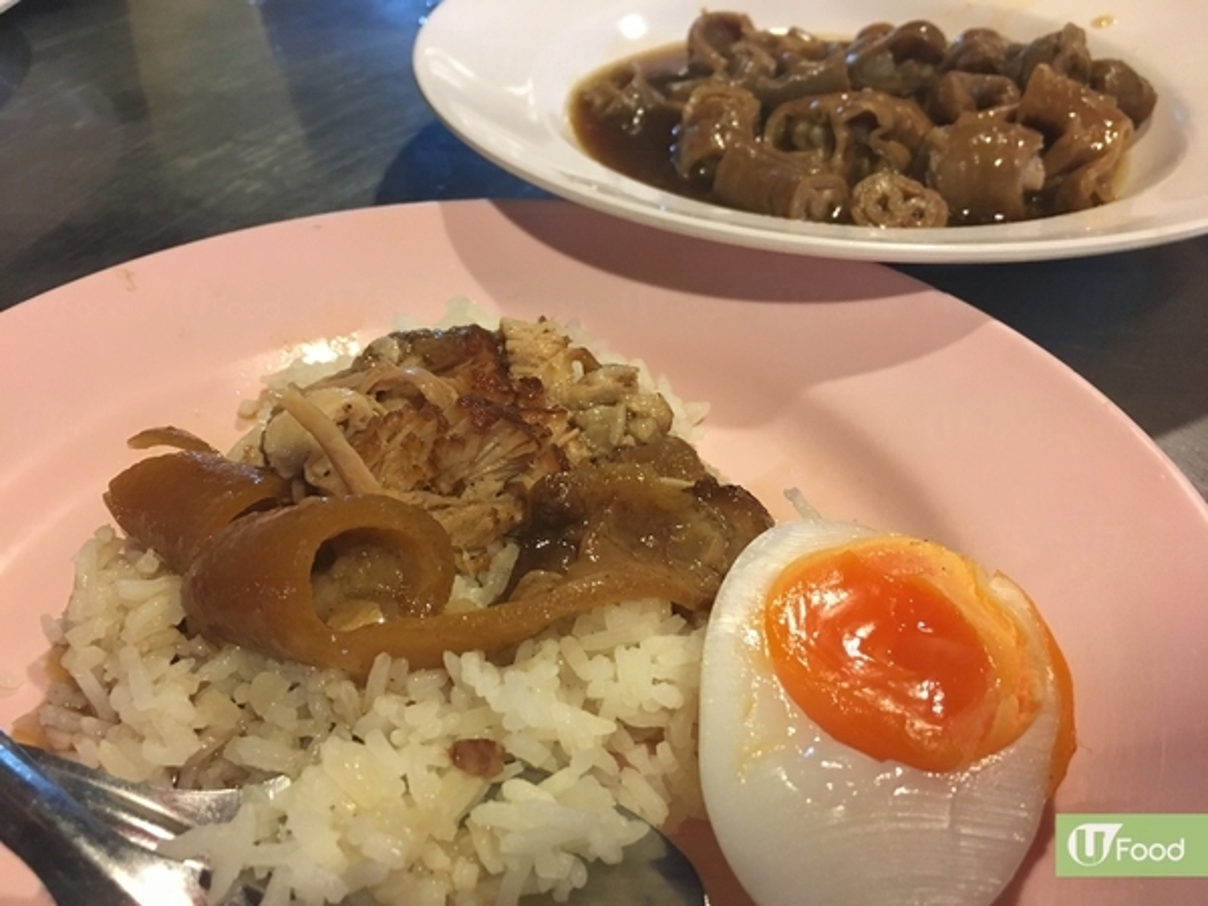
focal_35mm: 29
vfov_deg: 48.2
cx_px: 604
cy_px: 453
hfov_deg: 61.7
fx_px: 1012
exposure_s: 1/33
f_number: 2.2
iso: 250
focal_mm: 4.15
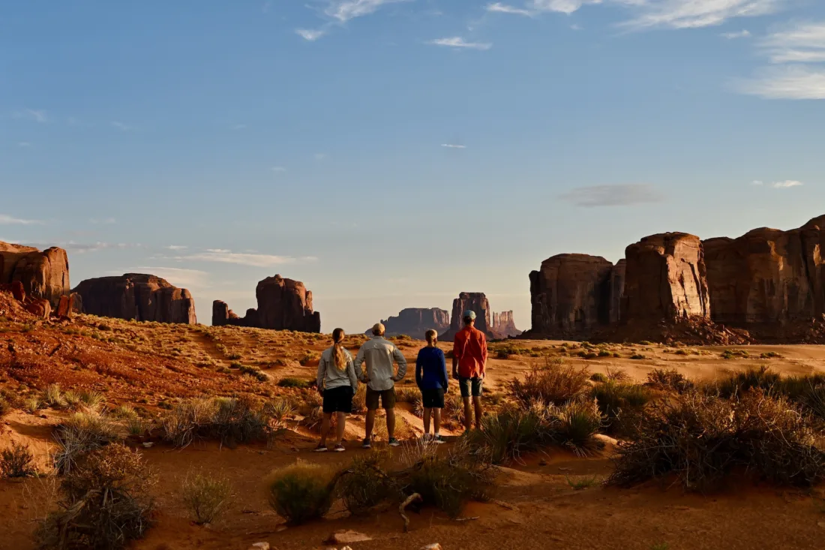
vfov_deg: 35.9
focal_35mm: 37
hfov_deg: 51.9
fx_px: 848
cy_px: 275
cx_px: 412
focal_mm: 37
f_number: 5.6
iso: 100
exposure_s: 1/125
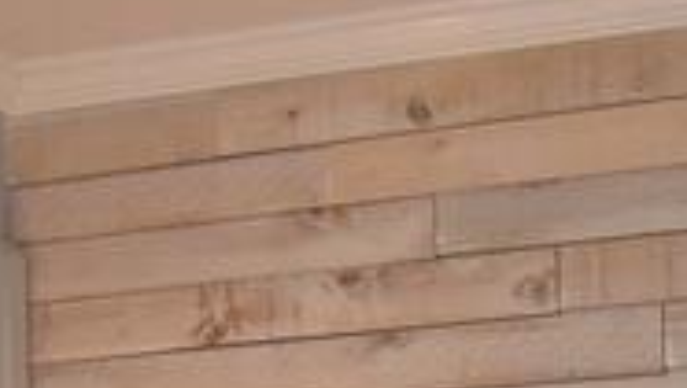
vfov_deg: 7.9
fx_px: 2662
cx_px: 524
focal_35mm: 146
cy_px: 824
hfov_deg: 14.6
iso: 800
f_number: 8
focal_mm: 12
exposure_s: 1/60
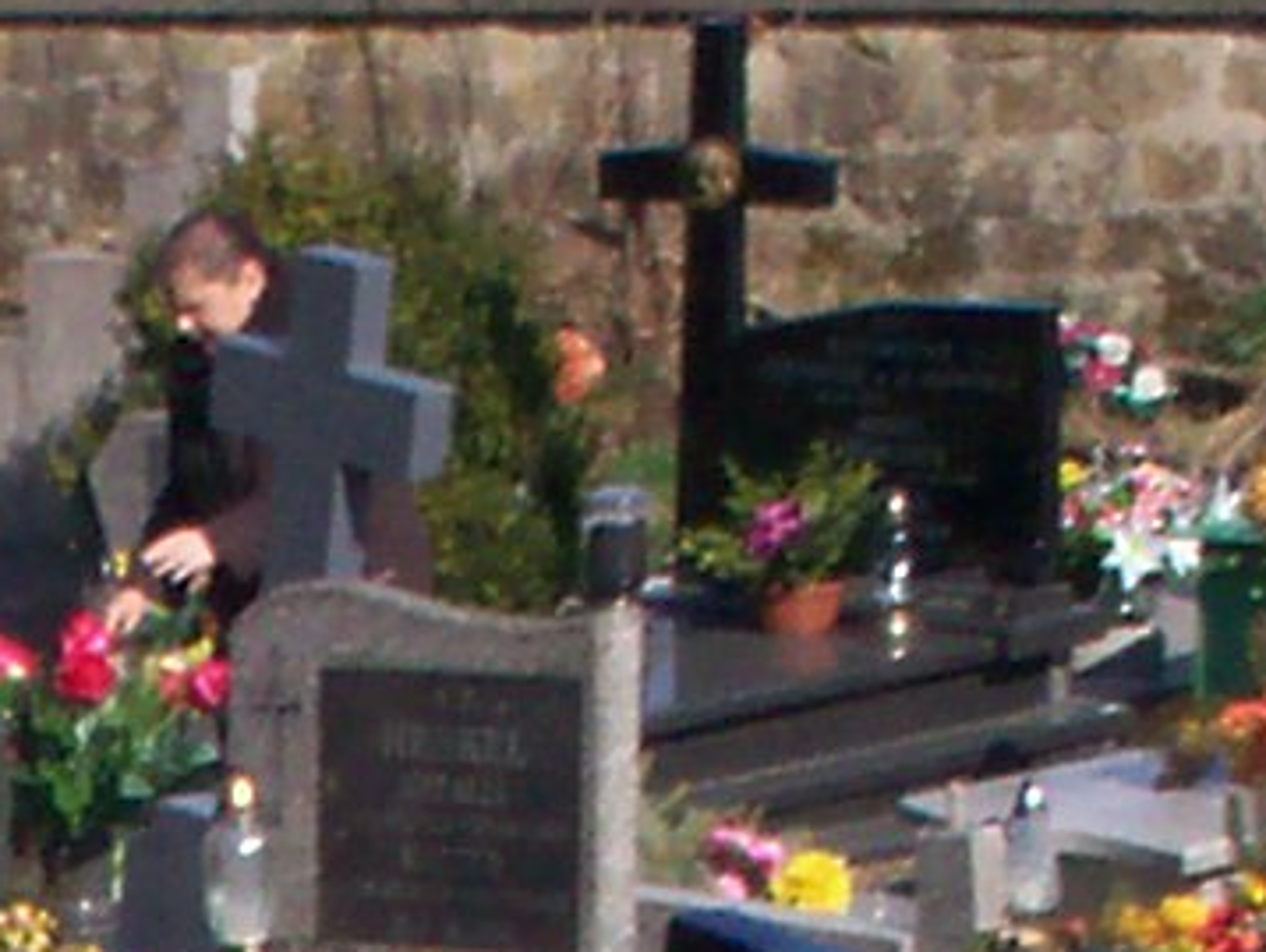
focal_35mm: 259
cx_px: -774
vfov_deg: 5.5
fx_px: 9479
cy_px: 2608
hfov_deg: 7.5
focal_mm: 6
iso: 100
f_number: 4.5
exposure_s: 1/673
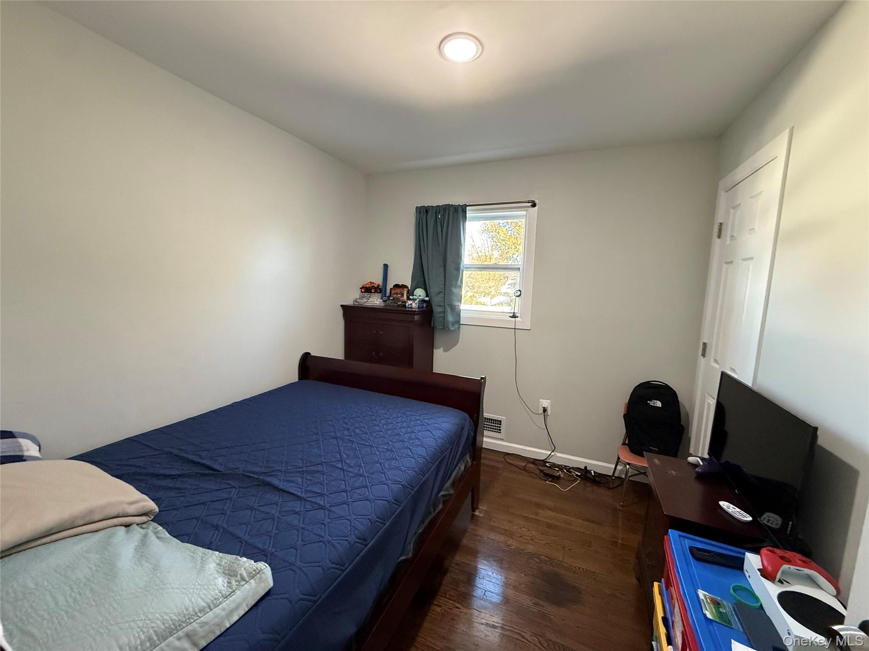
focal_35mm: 14
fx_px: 351
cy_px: 326
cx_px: 434
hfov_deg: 102.1
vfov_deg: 85.7
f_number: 2.2
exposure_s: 1/120
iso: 640
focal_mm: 2.22
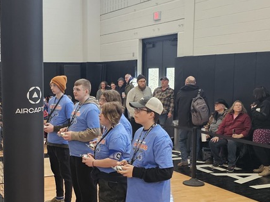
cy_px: 117
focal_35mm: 56
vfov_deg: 26.0
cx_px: 89
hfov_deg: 34.1
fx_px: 436
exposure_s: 1/180
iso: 200
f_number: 1.7
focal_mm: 6.3
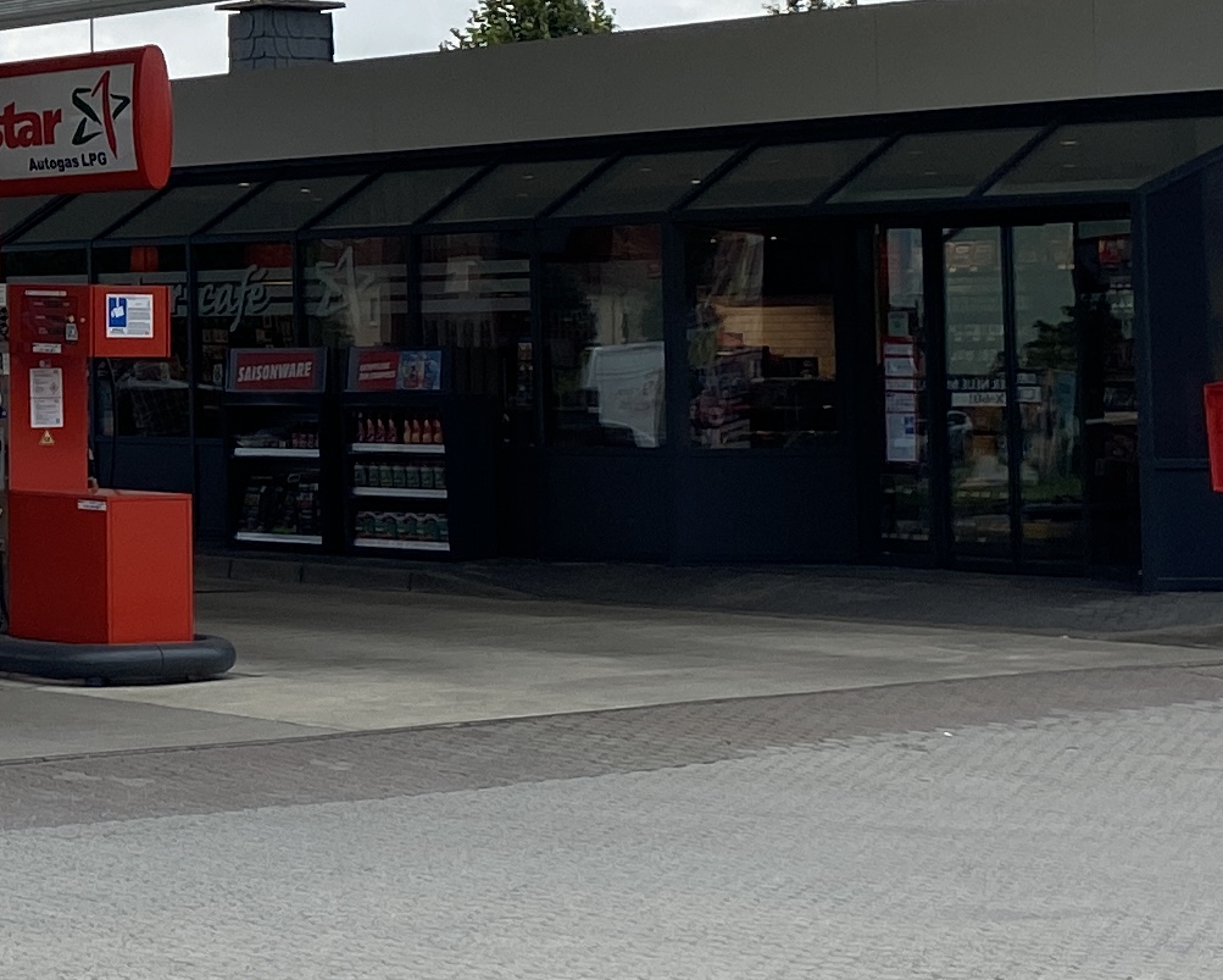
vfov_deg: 15.0
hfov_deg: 16.8
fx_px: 3693
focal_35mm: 102
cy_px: 165
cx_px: -683
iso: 32
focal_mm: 4.25
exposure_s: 1/2410
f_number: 1.8
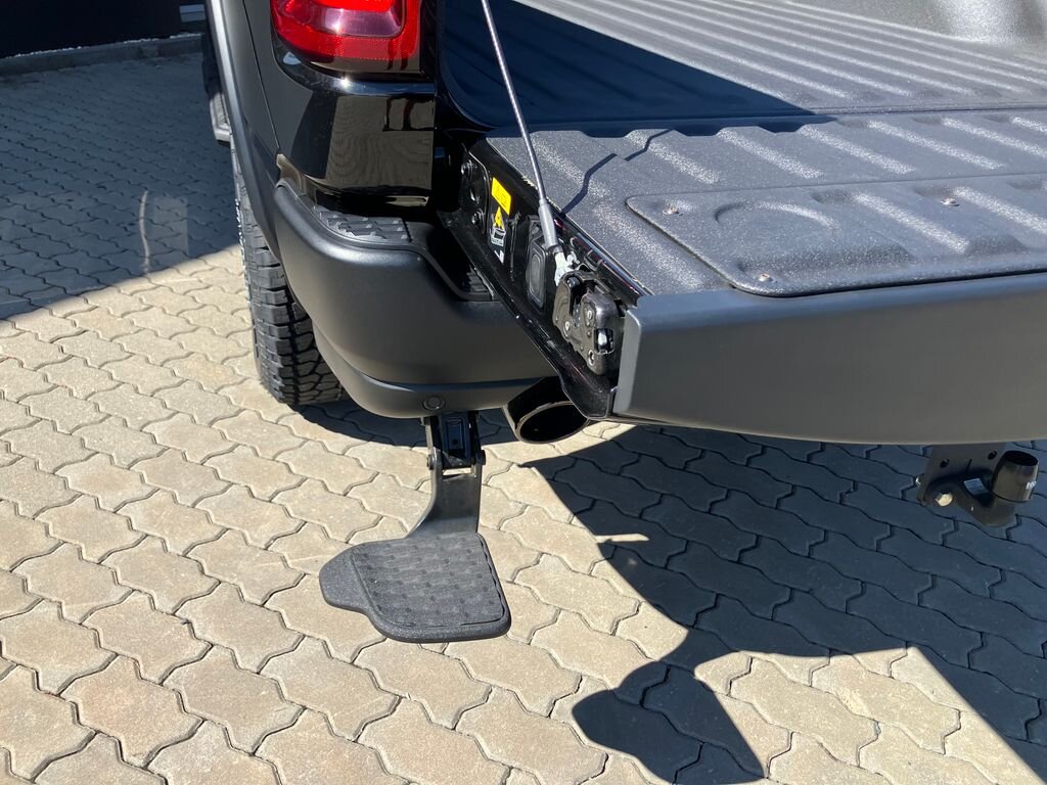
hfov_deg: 63.4
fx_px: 847
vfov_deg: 49.7
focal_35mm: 28
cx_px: 524
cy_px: 392
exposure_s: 1/838
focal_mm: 3.99
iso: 32
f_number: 1.8
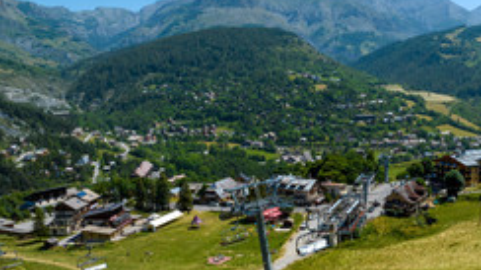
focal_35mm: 40
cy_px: 169
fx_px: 510
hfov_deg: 48.4
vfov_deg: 29.5
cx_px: 367
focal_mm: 12.3
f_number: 9
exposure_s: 1/240
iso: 100
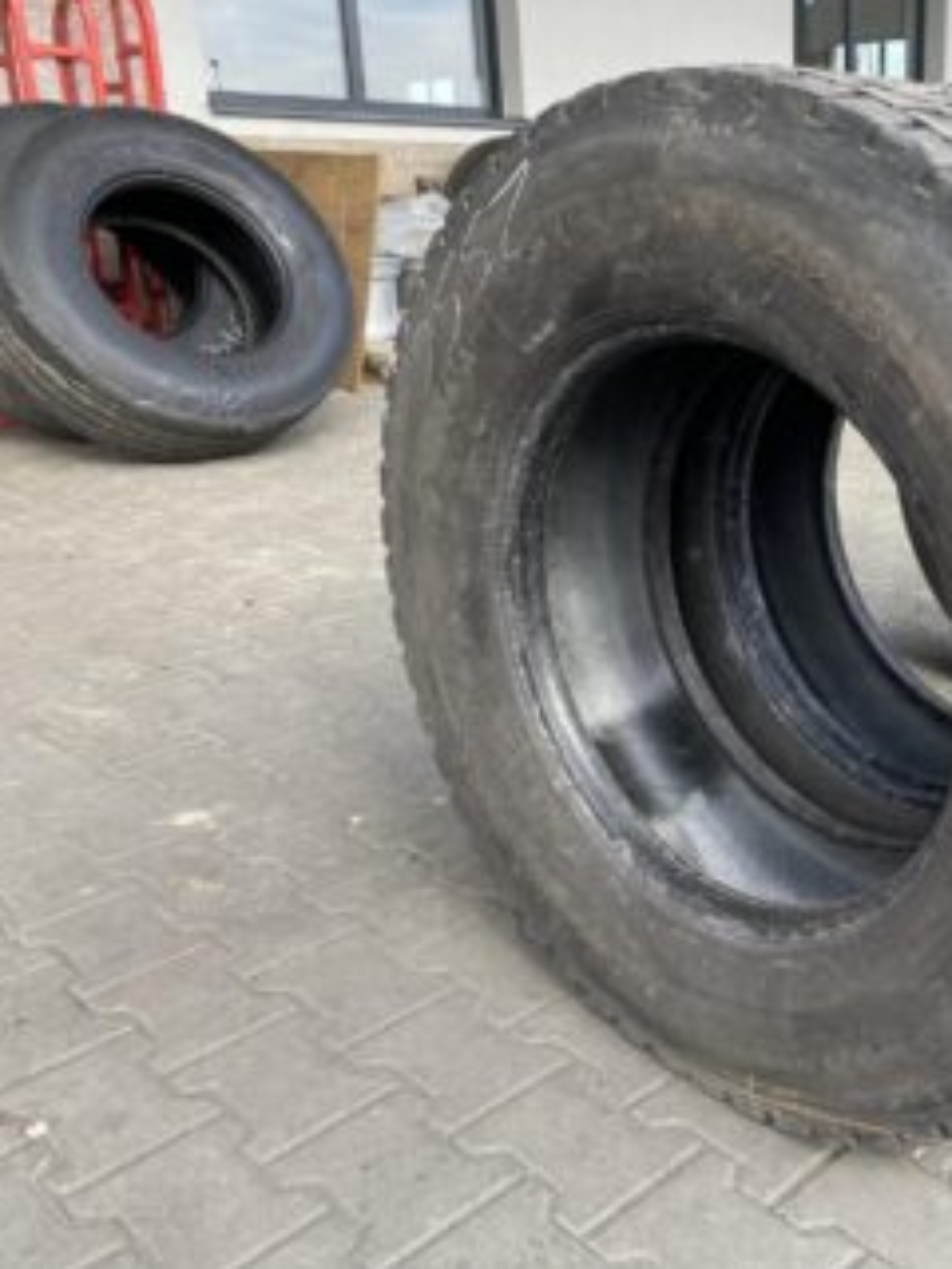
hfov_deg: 38.4
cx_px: 825
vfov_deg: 52.6
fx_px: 1283
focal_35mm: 35
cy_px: 633
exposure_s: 1/208
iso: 32
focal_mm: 4.25
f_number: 1.8
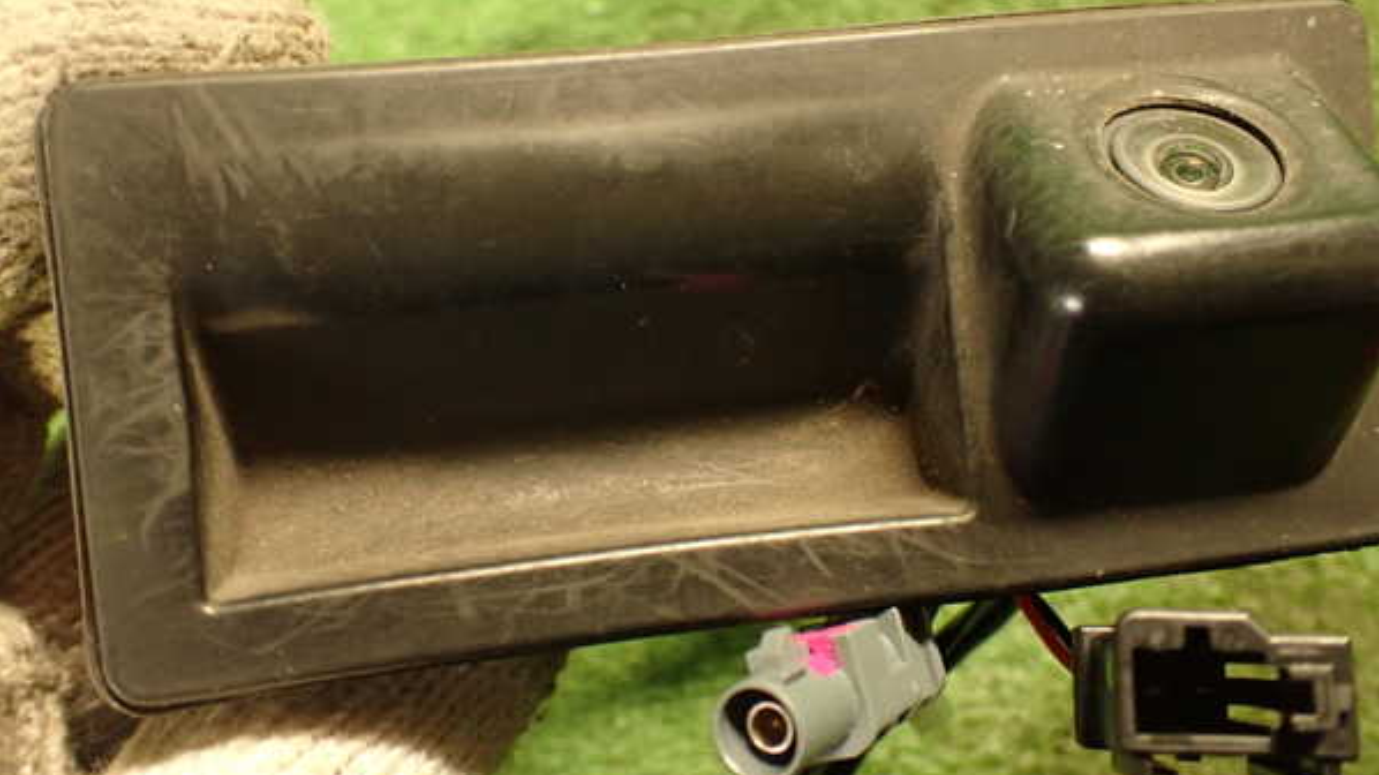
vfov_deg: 33.6
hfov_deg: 56.6
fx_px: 1279
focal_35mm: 35
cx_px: 690
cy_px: 332
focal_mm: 5.79
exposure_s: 1/25
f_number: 2.4
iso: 800
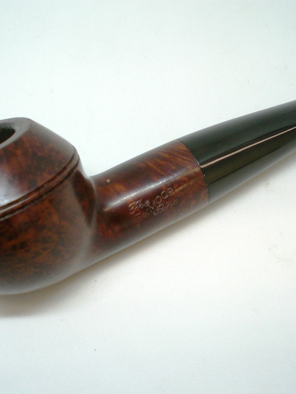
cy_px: 198
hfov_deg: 28.5
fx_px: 582
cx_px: 156
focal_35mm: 51
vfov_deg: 37.5
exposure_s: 1/60
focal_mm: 6.3
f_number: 3.1
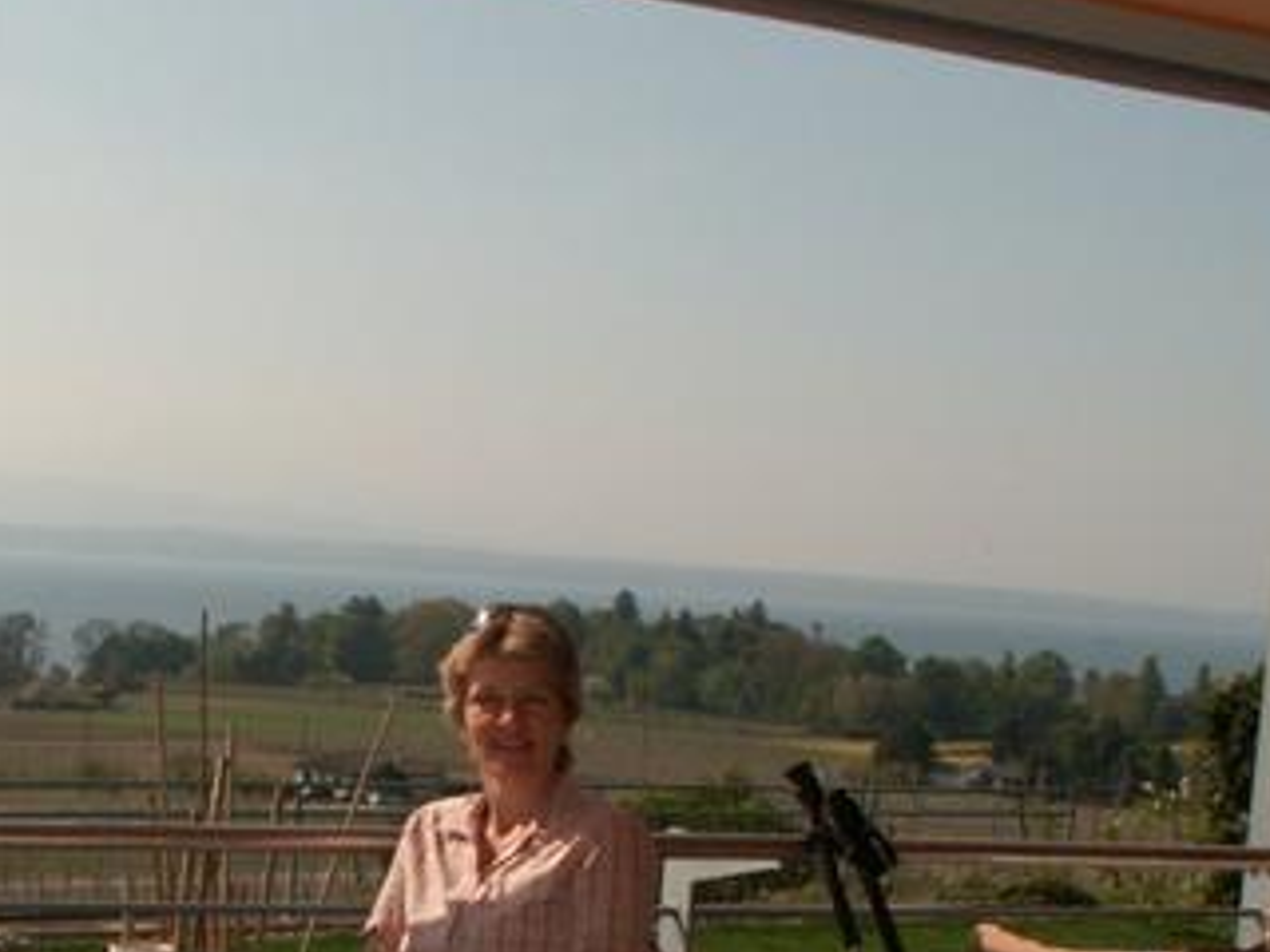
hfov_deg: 27.5
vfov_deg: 20.5
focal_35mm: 70
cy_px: 904
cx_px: 357
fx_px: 2568
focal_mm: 5.86
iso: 50
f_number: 4.5
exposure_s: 1/1000
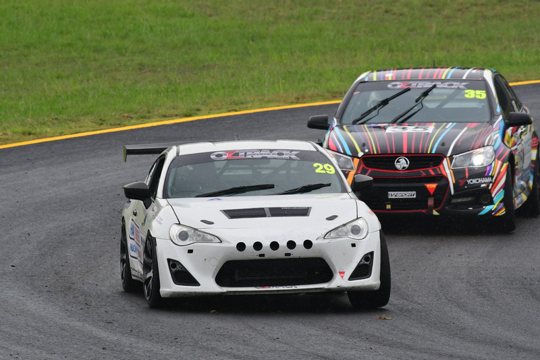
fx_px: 9003
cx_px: 270
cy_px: 180
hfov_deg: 3.4
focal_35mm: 600
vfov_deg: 2.3
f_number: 11
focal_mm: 400
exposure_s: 1/640
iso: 1000
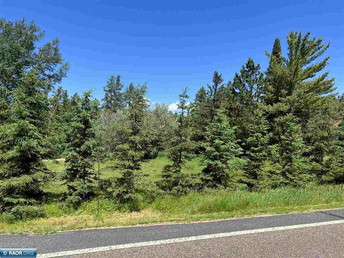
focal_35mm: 26
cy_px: 129
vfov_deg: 53.1
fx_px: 258
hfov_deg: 67.3
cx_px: 172
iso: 50
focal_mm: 5.7
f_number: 1.5
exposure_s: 1/2632
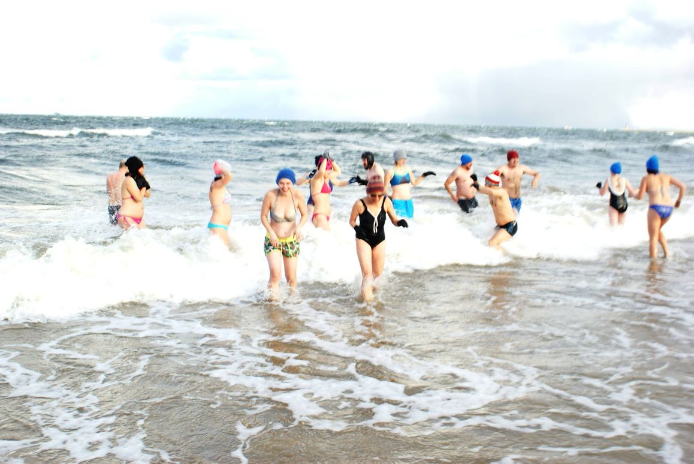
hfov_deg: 49.5
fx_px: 752
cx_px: 347
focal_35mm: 39
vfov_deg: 34.3
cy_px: 232
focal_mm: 26
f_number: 6.3
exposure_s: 1/60
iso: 100
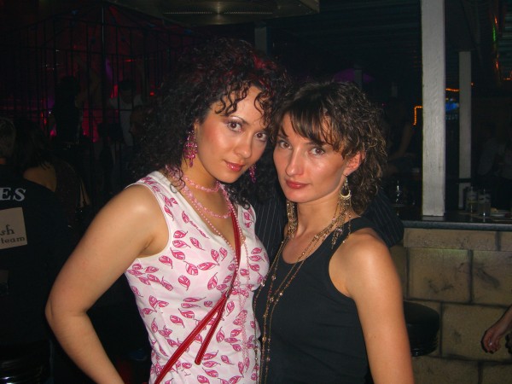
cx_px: 256
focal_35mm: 38
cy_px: 192
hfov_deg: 49.0
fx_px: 562
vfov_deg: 37.7
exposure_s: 1/60
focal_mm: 7.9
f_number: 2.8
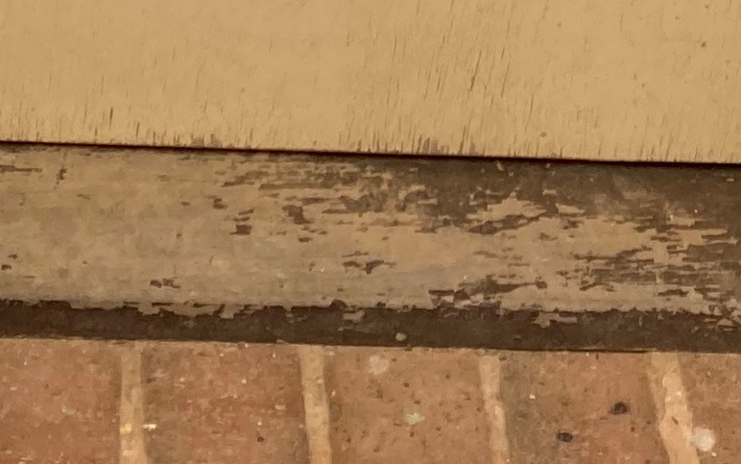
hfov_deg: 13.4
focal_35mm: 155
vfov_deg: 7.4
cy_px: -954
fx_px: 3131
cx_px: 562
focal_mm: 3.99
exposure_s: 1/212
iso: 20
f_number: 1.8
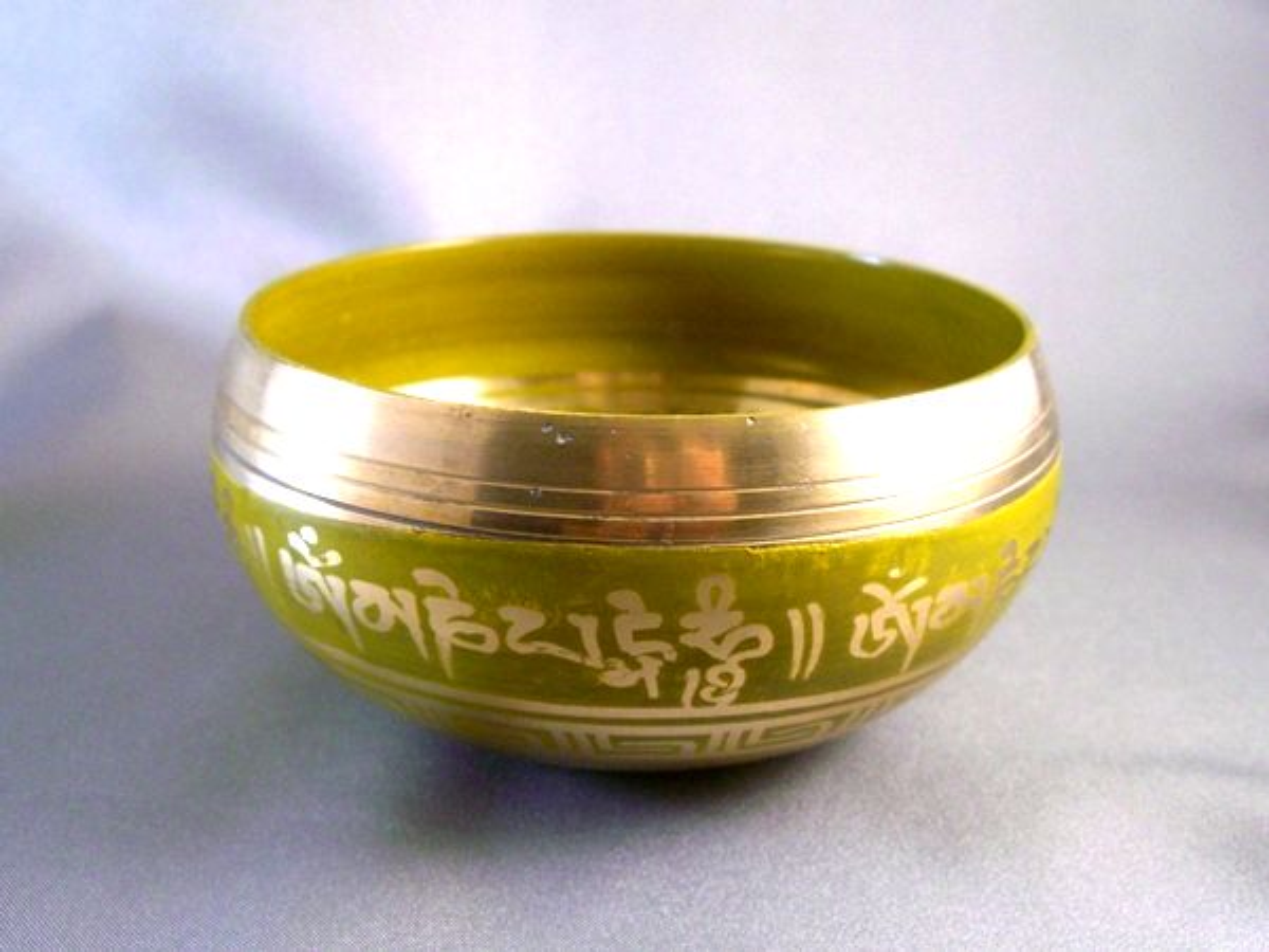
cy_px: 476
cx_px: 634
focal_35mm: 38
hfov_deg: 49.0
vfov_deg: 37.7
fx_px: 1393
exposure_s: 1/60
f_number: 2.8
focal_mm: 7.9
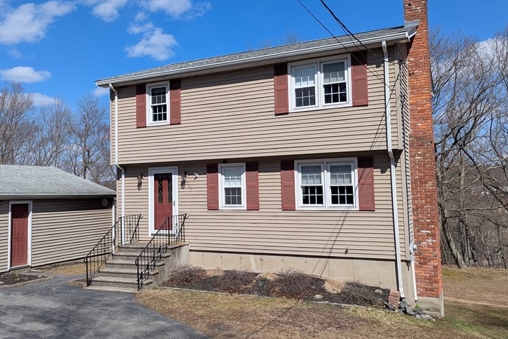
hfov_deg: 53.9
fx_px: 494
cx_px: 192
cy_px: 153
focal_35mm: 35
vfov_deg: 37.8
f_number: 1.85
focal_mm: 6.81
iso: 40
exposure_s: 1/2762
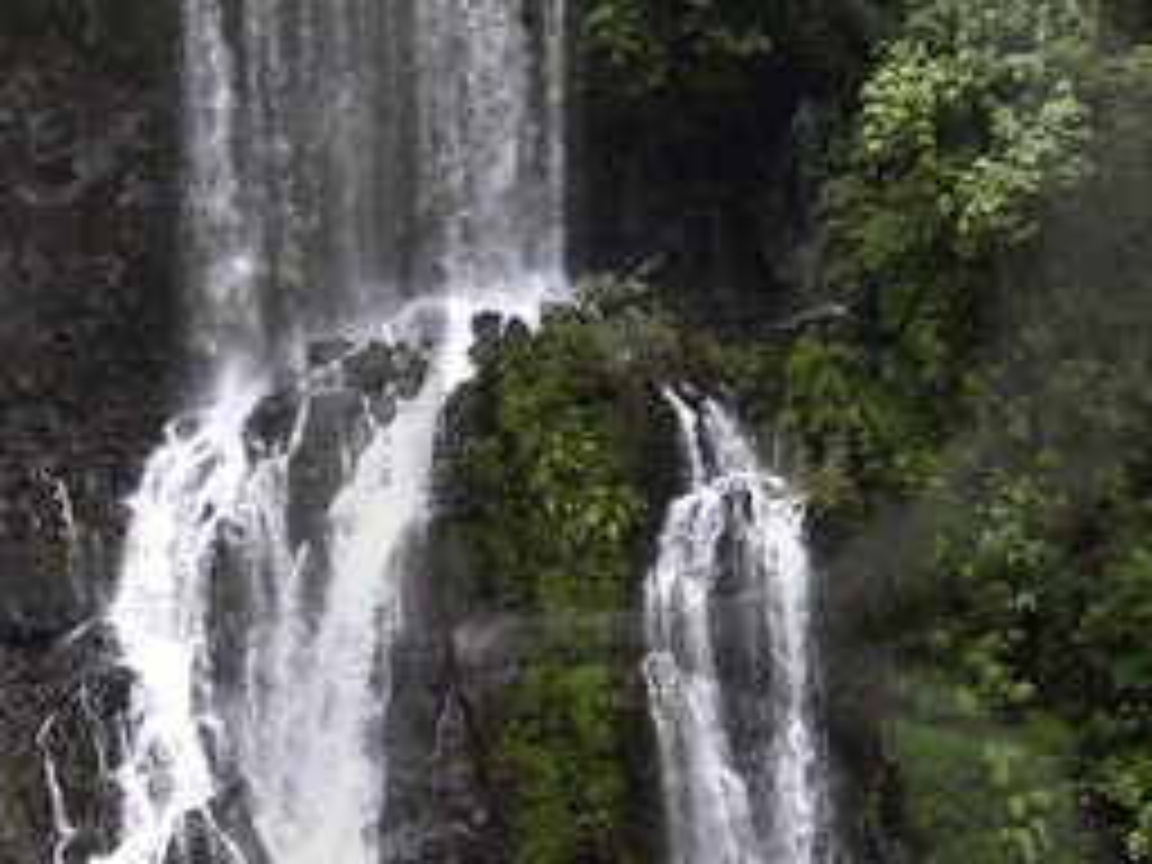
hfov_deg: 22.8
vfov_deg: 17.5
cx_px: 144
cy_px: 666
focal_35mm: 84
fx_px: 2795
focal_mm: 14
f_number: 10
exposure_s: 1/250
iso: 1600
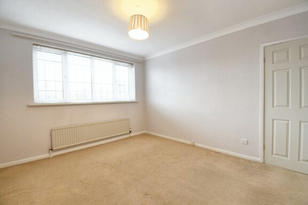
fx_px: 128
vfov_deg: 77.2
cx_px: 154
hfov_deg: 100.4
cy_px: 102
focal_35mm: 15
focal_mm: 10
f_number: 10
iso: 1600
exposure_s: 1/15
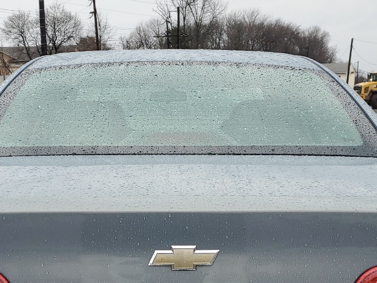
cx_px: 190
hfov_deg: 33.2
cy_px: 302
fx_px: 632
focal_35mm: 58
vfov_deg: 23.8
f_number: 1.5
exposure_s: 1/143
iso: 50
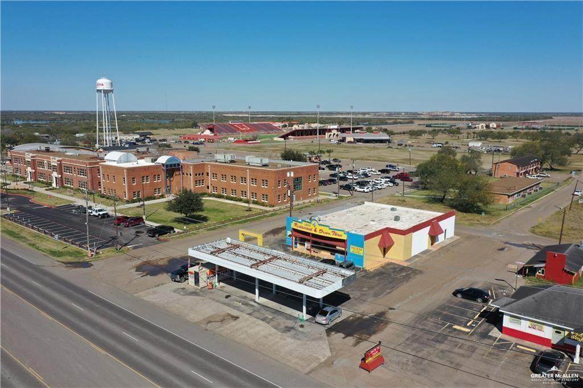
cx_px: 292
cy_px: 194
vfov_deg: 46.4
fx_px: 453
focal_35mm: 28
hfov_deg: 65.5
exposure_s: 1/640
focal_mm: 10.26
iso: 100
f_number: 6.3
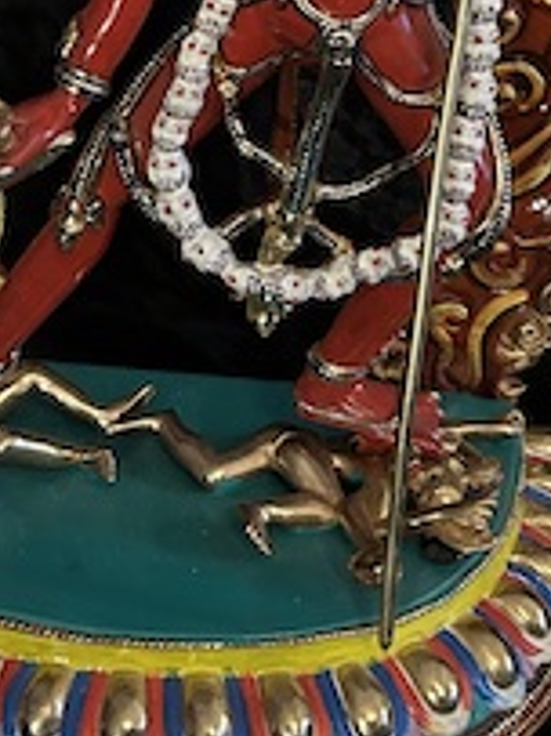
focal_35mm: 82
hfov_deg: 18.0
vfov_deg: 22.8
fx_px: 1742
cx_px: 236
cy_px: -15
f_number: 1.5
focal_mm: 5.7
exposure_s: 1/20
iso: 800
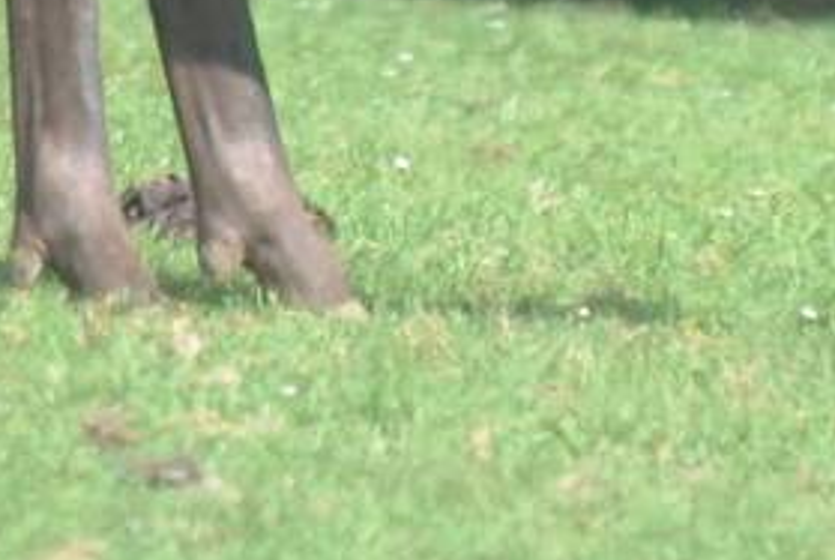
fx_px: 53989
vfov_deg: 0.6
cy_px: -888
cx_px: 461
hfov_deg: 0.9
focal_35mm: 2324
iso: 1000
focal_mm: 270
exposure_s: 1/1600
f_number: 5.6
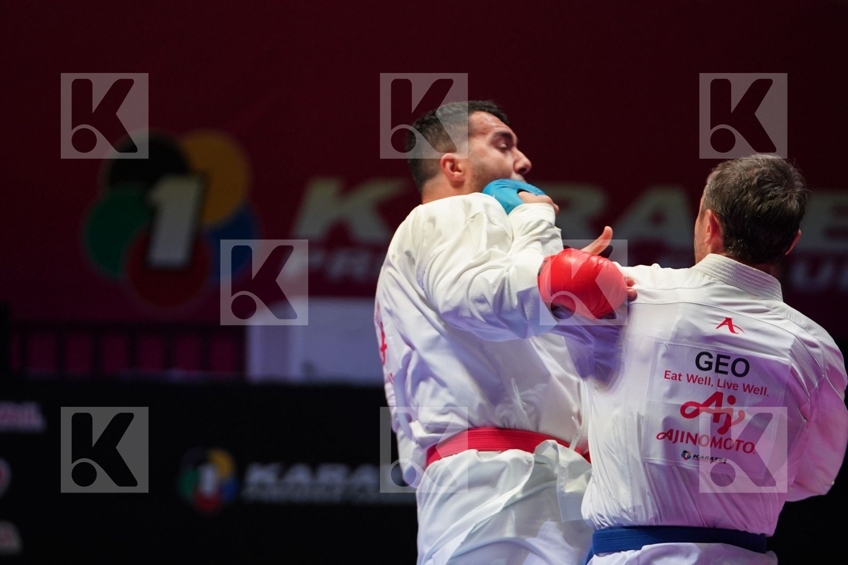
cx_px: 424
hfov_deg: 7.8
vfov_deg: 5.2
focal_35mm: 264
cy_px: 282
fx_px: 6218
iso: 1600
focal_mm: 176
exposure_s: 1/1000
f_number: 2.8
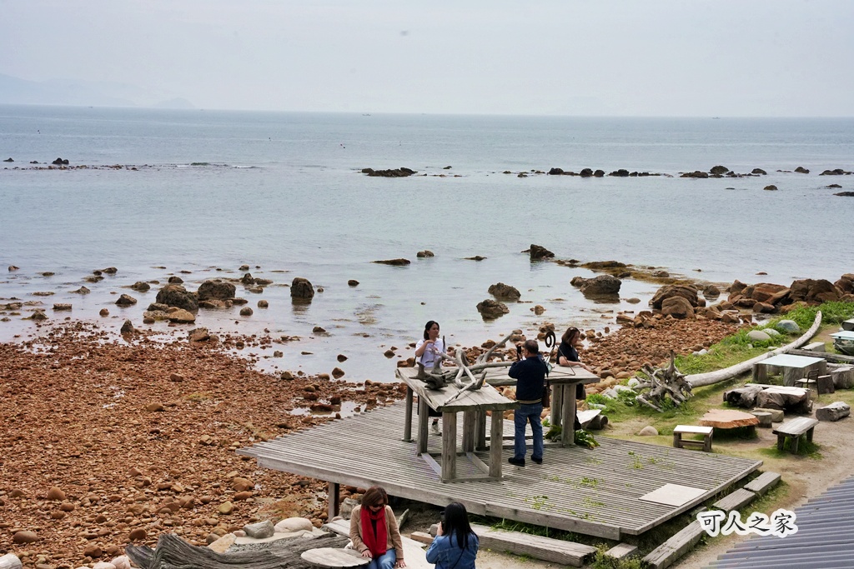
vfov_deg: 22.6
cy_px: 284
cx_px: 427
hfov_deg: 33.4
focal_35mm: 60
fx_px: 1423
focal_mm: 60
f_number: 13
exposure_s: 1/5000
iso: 3200
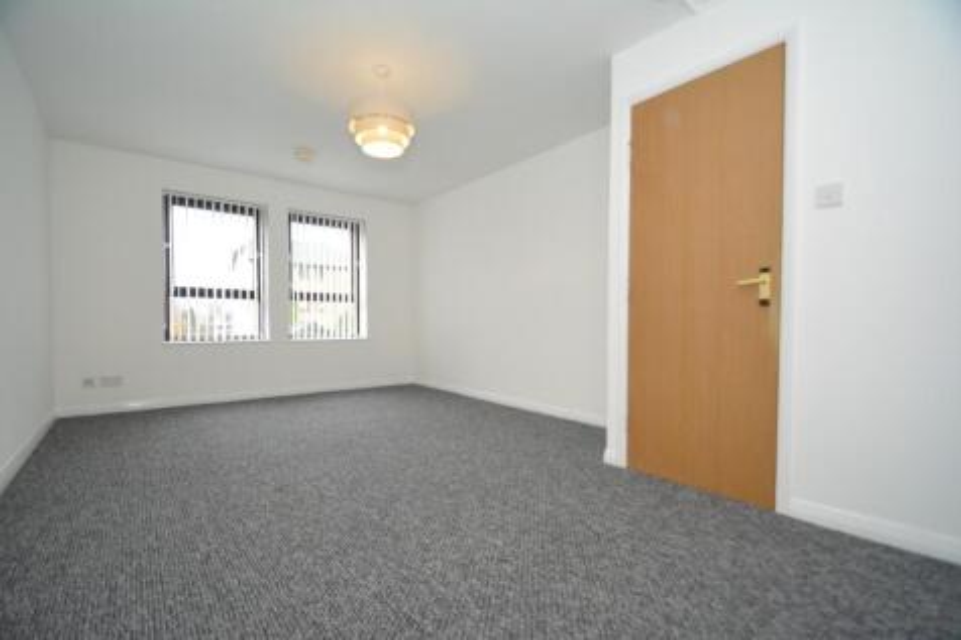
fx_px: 400
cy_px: 320
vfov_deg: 77.3
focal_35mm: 15
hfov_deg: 100.4
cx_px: 480
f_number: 4
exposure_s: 1/60
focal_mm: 10
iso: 1100
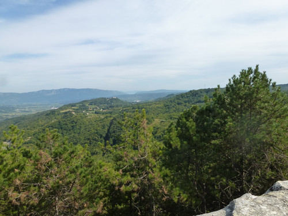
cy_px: 108
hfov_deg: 69.4
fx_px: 208
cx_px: 144
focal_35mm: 25
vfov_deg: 54.9
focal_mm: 4.3
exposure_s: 1/800
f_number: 4
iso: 160
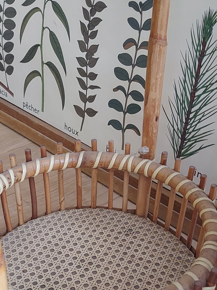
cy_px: 196
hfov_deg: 29.1
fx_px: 418
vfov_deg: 37.7
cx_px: 112
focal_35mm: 50
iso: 400
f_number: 1.8
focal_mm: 4.6
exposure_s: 1/50
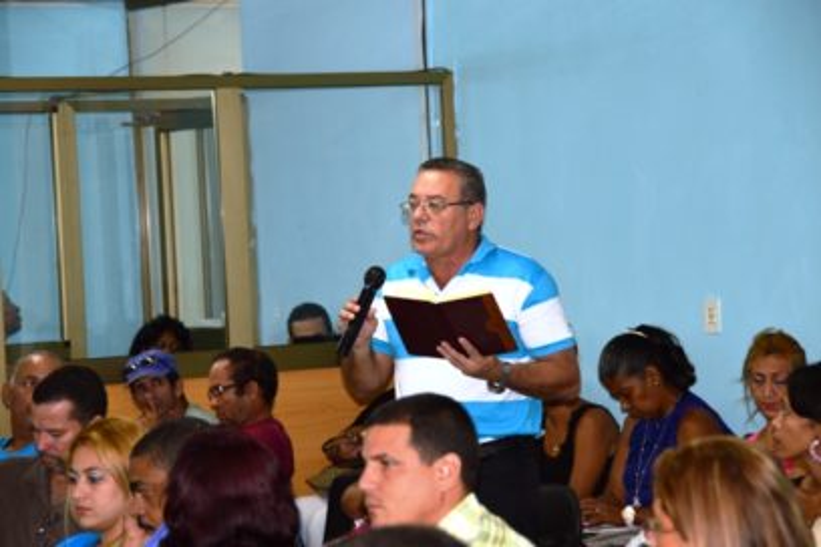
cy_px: 274
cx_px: 410
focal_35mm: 135
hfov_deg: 15.2
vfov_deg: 10.2
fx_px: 3079
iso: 400
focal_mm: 90
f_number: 5.3
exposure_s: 1/60
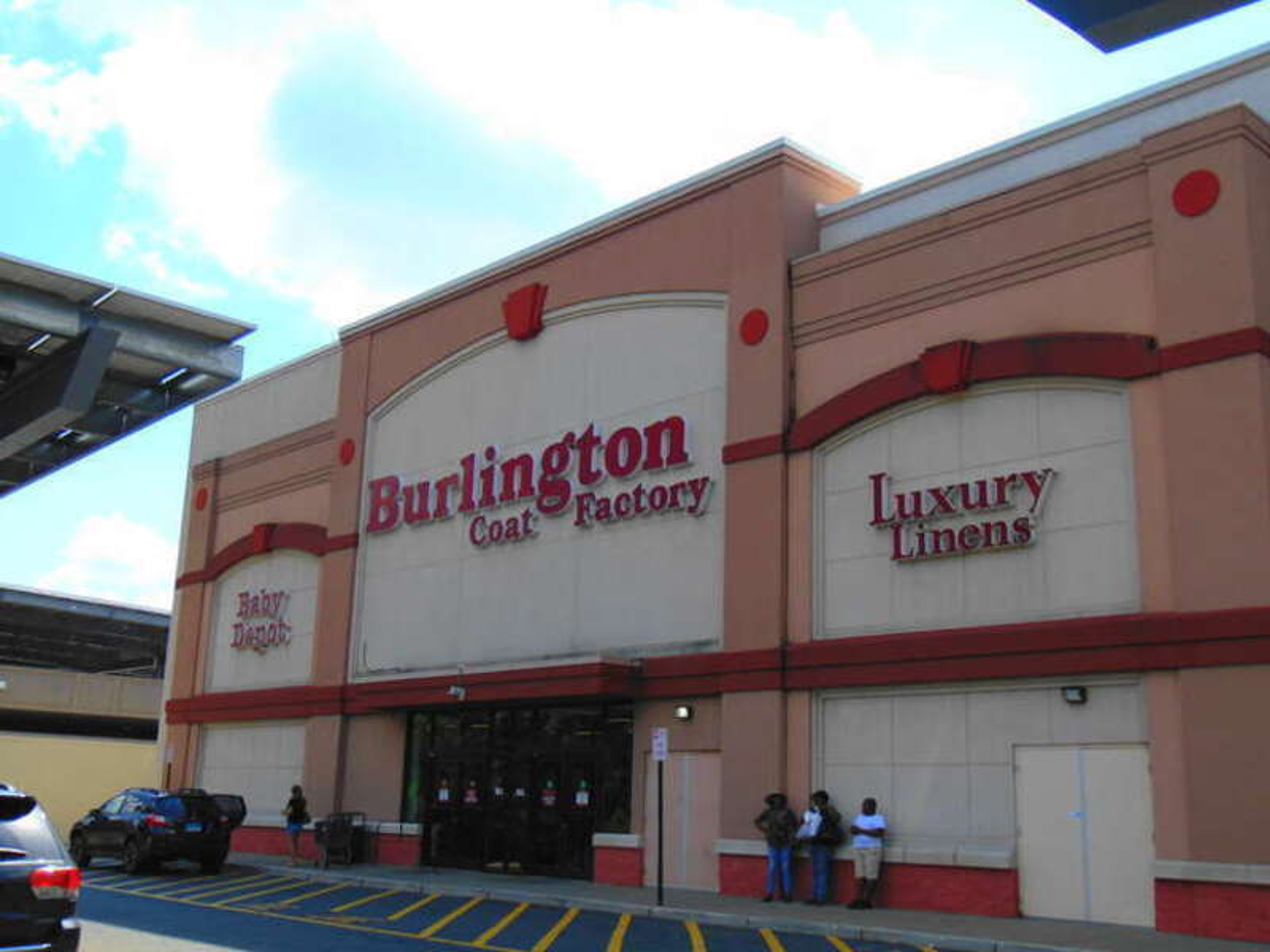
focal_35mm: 39
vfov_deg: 36.8
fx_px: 1431
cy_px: 476
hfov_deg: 47.9
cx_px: 635
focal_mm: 6.9
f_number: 3.3
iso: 80
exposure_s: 1/800
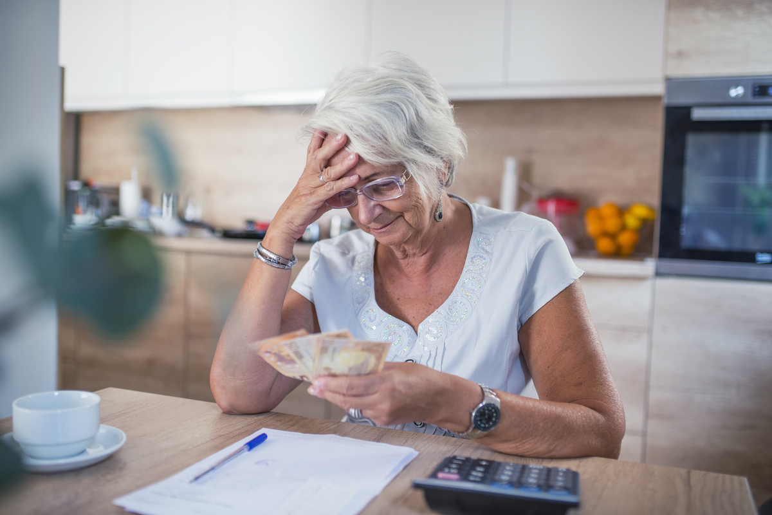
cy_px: 258
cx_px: 386
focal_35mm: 35
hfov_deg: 54.4
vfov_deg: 37.9
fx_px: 750
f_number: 2
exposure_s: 1/160
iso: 320
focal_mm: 35
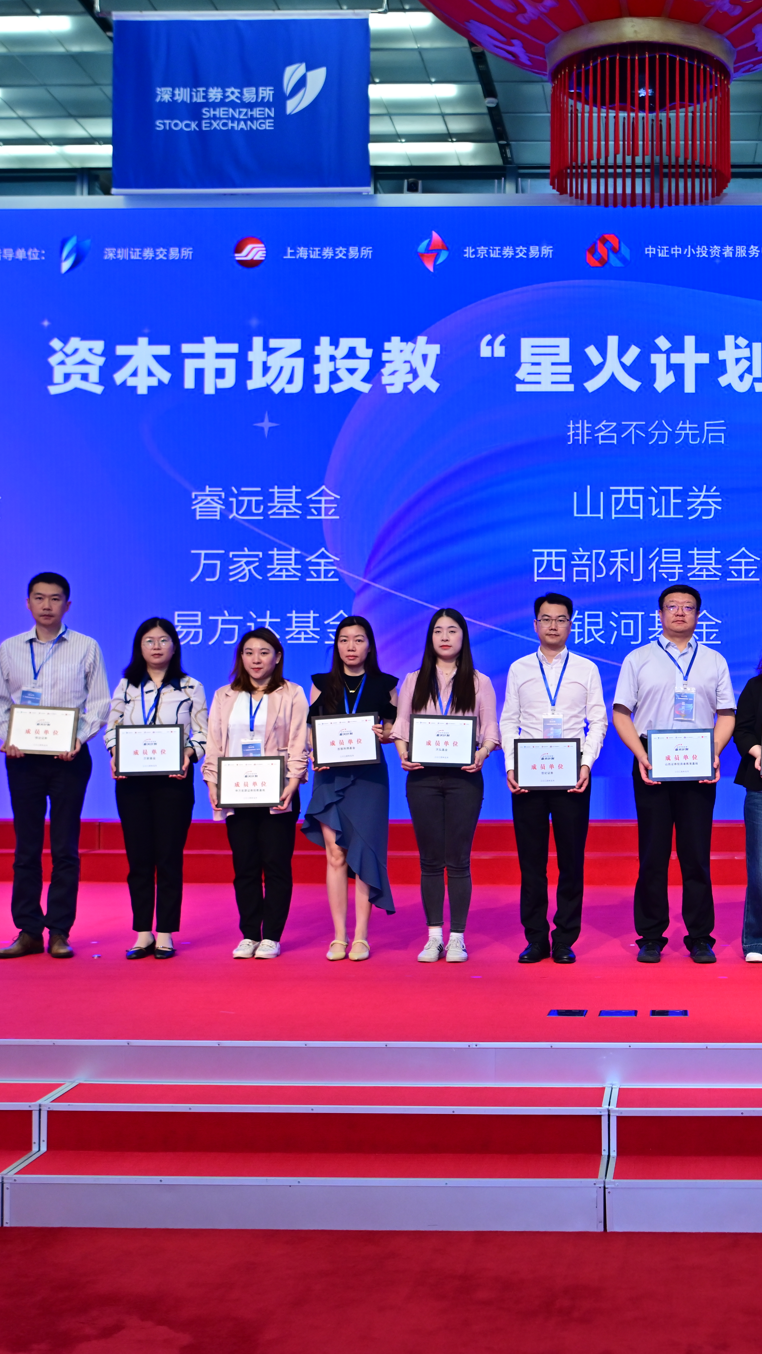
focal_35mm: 49
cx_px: 681
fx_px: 1760
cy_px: 674
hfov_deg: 23.8
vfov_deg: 42.1
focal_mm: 31
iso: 800
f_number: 4
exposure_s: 1/160
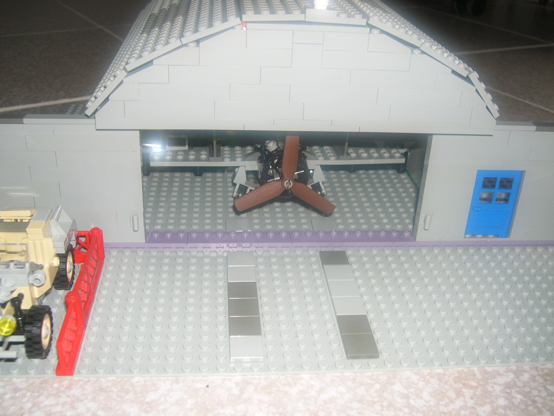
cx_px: 277
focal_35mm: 38
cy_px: 208
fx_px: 608
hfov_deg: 49.0
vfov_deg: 37.7
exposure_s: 1/60
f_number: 2.8
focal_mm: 8
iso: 100
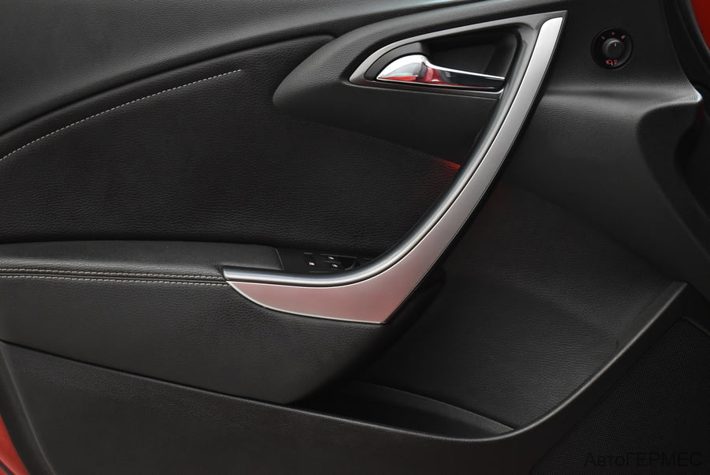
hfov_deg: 36.8
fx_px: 1066
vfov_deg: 25.1
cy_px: 238
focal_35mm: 54
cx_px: 355
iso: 2000
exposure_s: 1/50
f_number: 4.8
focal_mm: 36
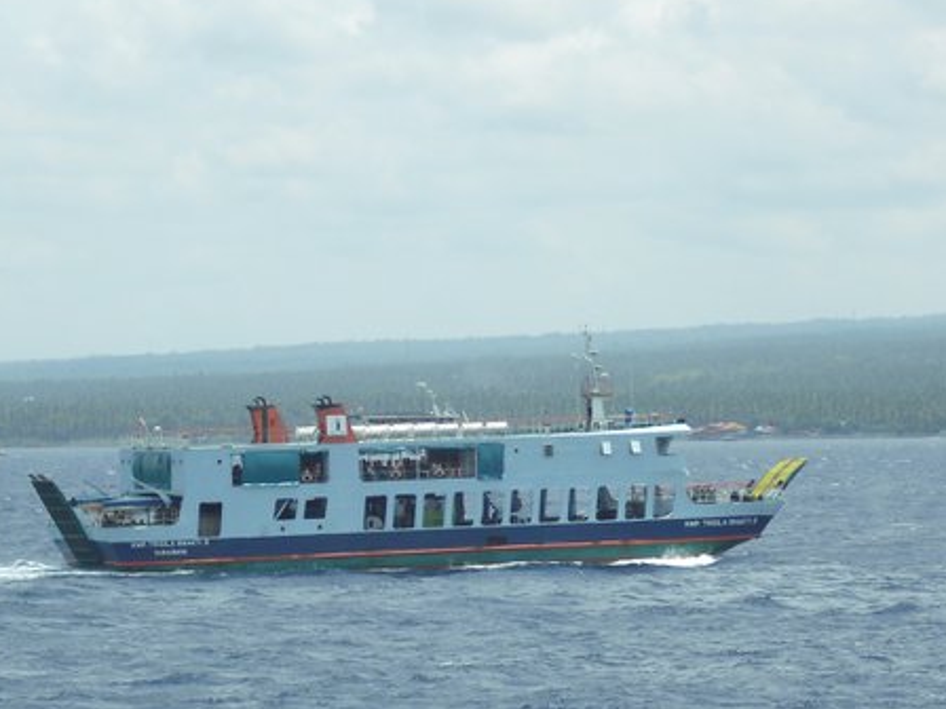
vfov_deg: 7.3
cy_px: 502
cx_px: 416
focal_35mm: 202
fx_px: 5520
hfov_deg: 9.8
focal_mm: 18.6
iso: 100
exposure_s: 1/800
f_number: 5.2
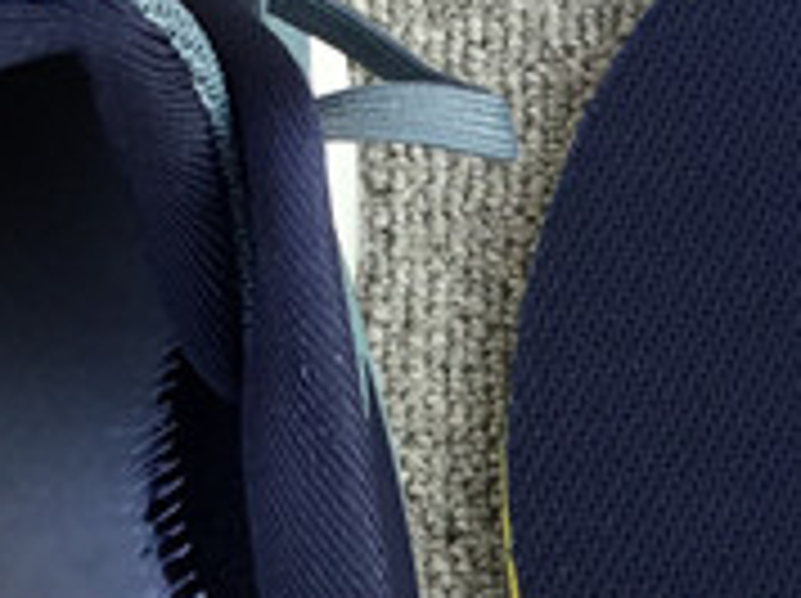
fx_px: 3628
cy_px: 668
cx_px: 706
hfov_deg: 12.5
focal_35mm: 157
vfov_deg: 9.3
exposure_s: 1/106
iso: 25
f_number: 2.4
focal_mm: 3.3
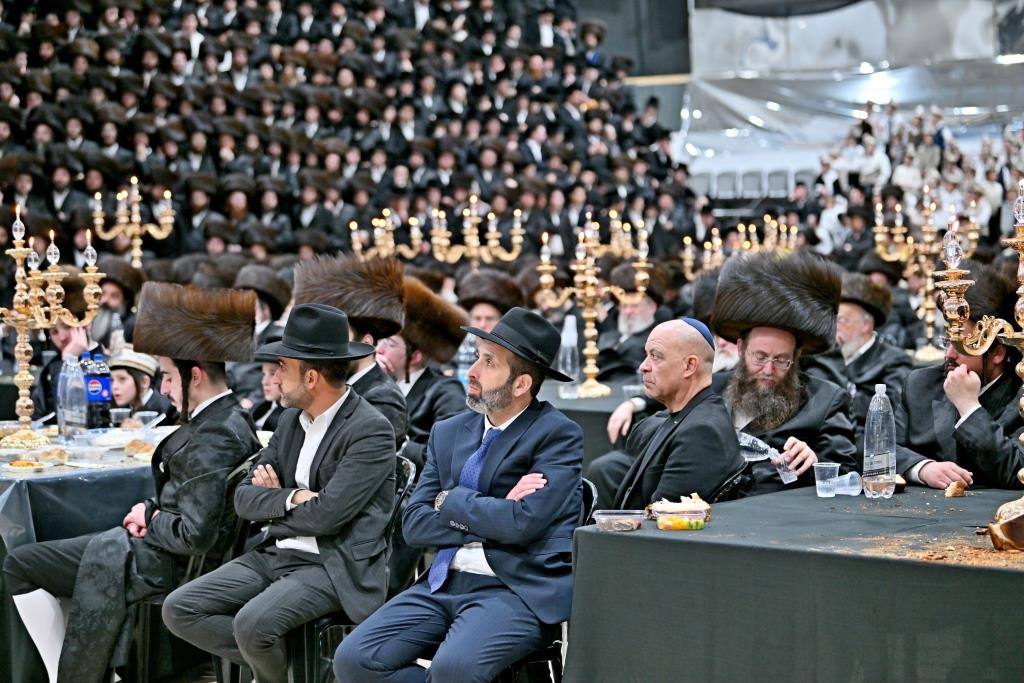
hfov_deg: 27.0
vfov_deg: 18.2
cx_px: 512
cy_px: 342
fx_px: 2133
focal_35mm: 75
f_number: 2.8
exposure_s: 1/125
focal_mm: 75
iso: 400
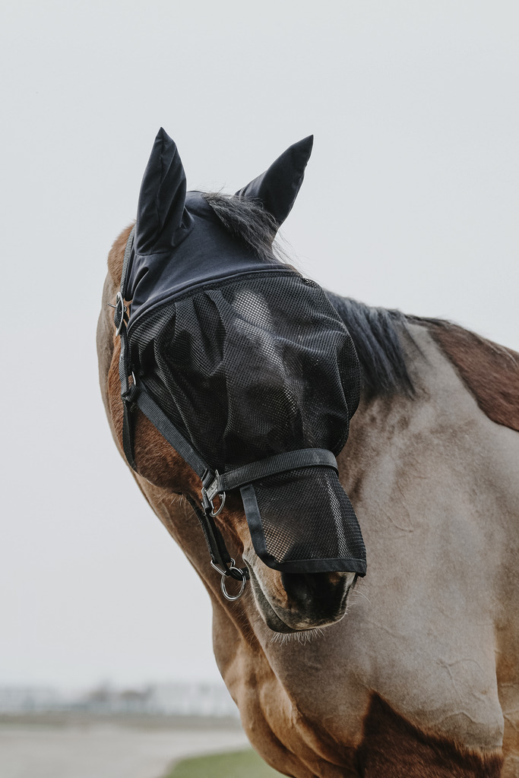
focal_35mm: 144
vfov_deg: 14.2
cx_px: 260
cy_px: 389
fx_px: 3113
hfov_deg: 9.5
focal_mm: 96.2
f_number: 4
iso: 640
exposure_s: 1/1000
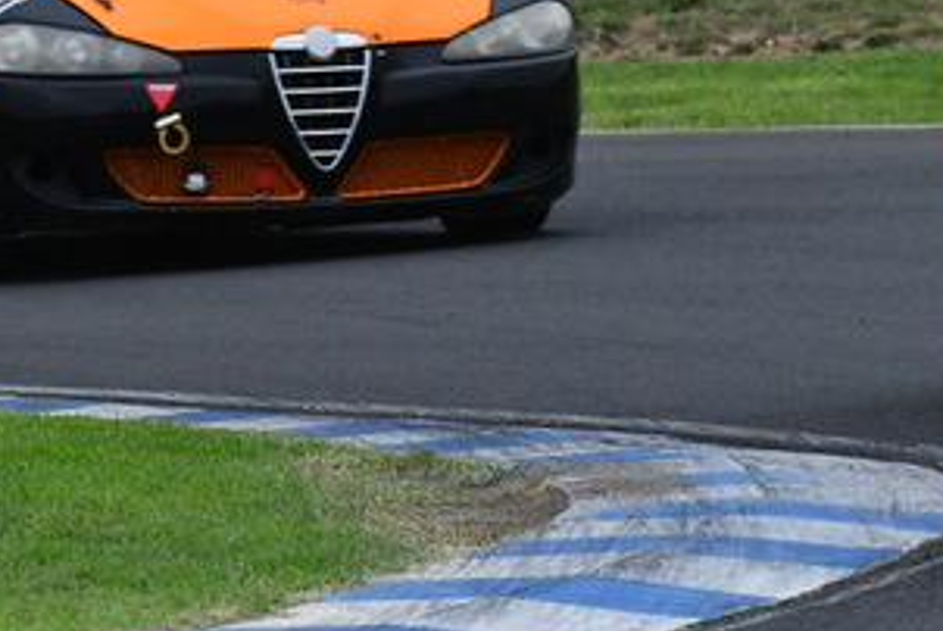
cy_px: -103
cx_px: 1024
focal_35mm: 1509
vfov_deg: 0.9
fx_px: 39565
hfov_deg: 1.4
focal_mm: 380
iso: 2000
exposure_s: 1/640
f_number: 10
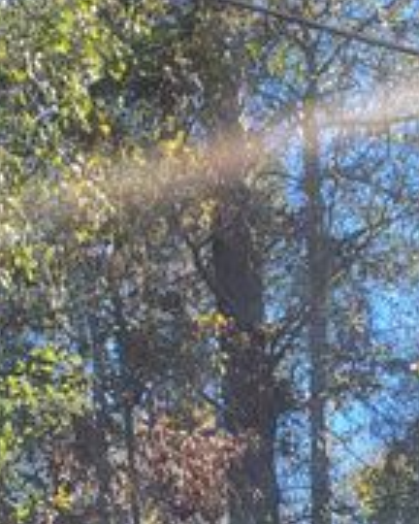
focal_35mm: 94
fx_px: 1457
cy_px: 755
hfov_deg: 16.4
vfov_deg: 18.4
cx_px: 175
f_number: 1.8
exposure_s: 1/621
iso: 50
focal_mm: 4.25
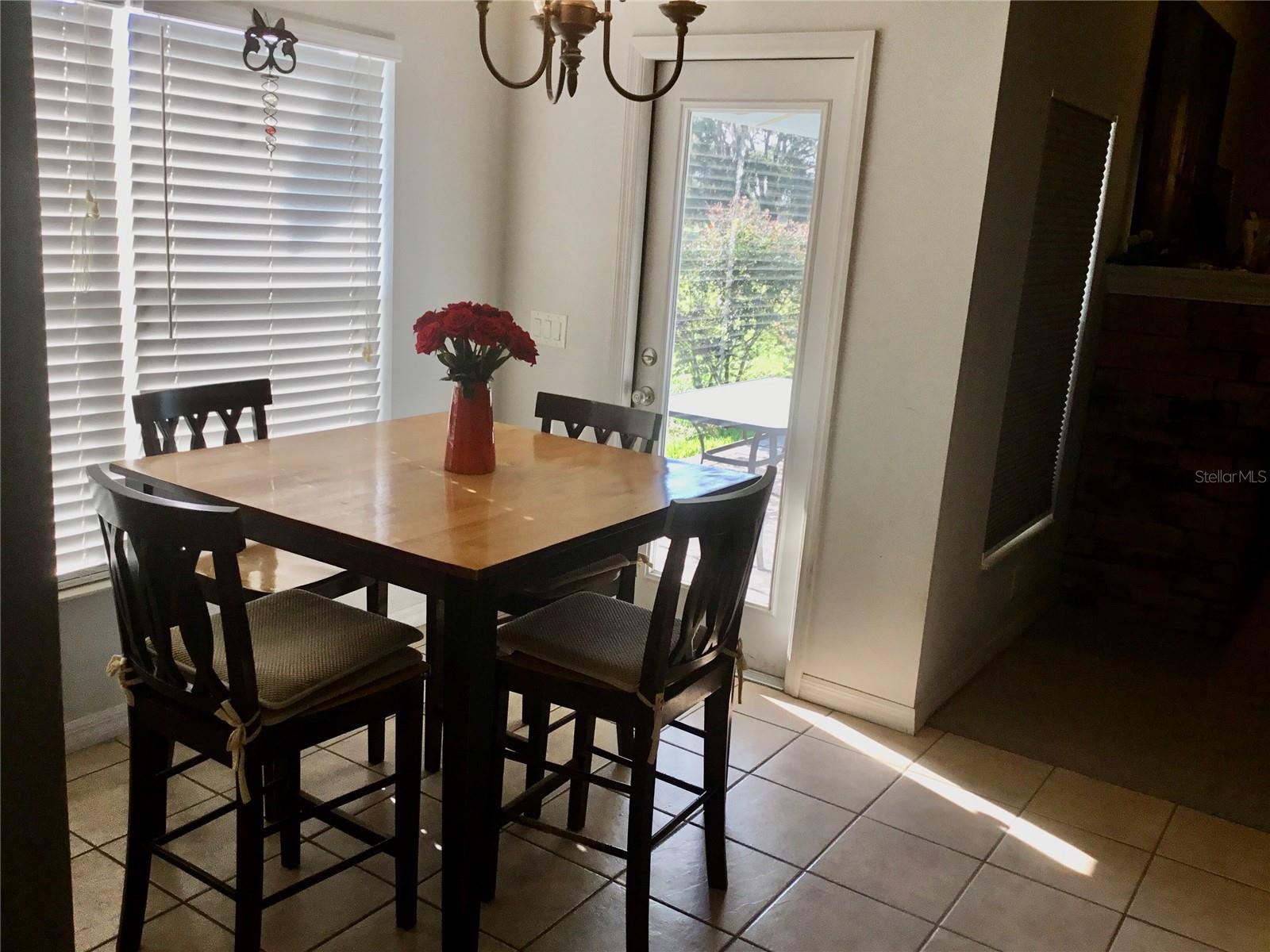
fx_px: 1137
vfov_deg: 45.4
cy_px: 476
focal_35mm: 31
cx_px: 635
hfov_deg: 58.4
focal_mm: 3.3
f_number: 2.4
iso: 25
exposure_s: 1/120
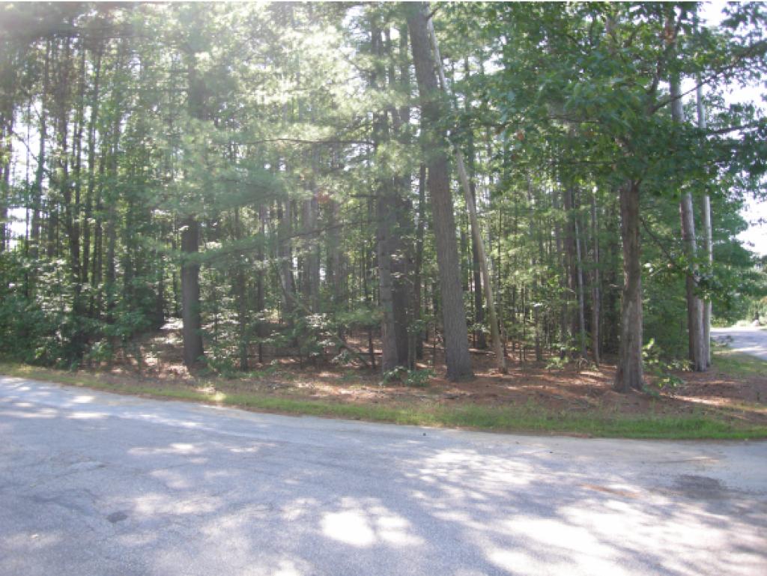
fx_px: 798
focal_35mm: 36
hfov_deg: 51.3
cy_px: 288
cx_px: 384
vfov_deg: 39.7
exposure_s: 1/55.1
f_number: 2.7
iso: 64
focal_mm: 7.5
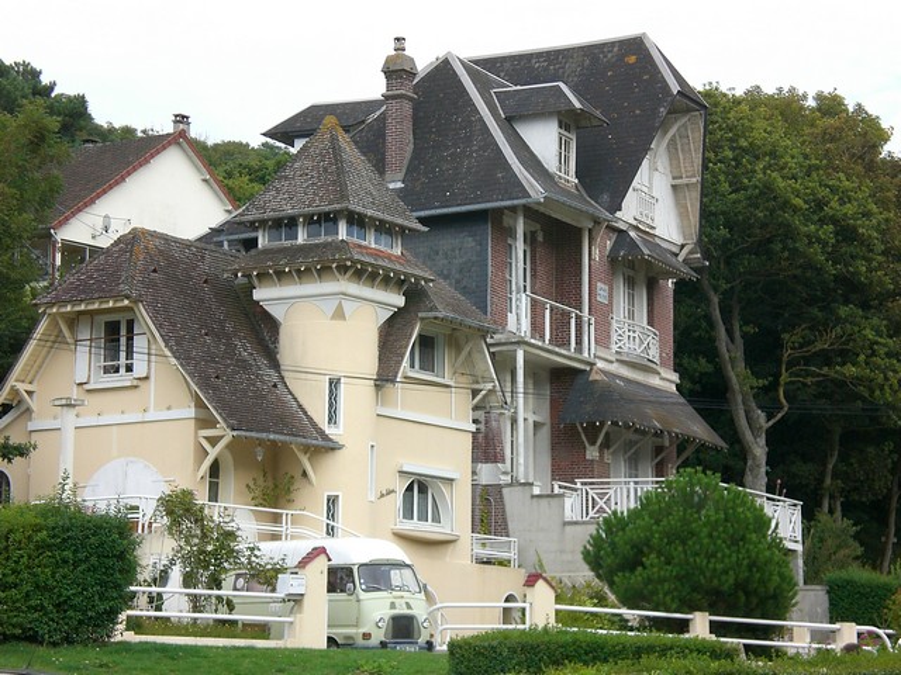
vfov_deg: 14.8
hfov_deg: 19.6
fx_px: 2603
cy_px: 338
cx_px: 450
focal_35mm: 100
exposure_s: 1/200
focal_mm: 16.51
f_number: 5.4
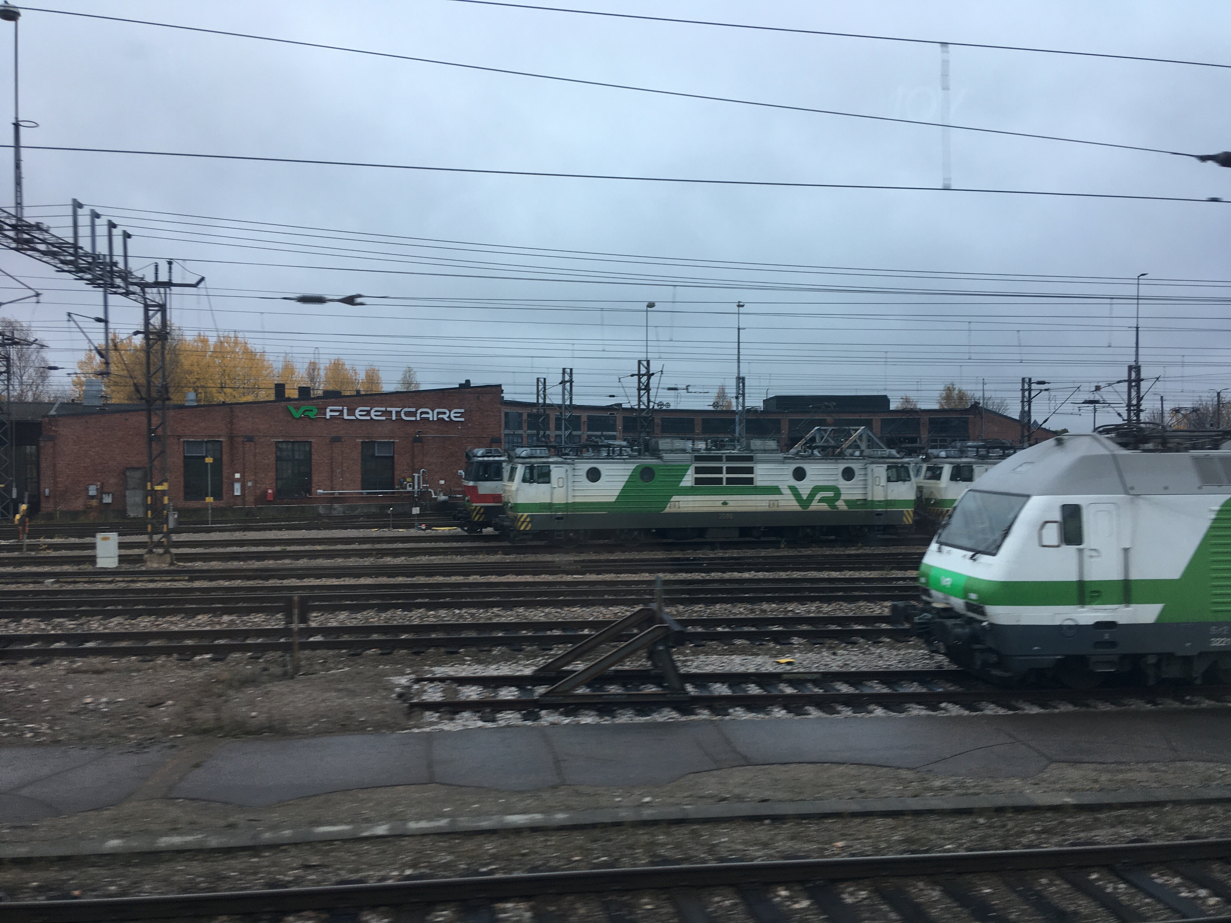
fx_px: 1031
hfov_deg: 61.7
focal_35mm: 29
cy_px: 462
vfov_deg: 48.2
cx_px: 616
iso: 25
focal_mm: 4.15
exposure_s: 1/158
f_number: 2.2
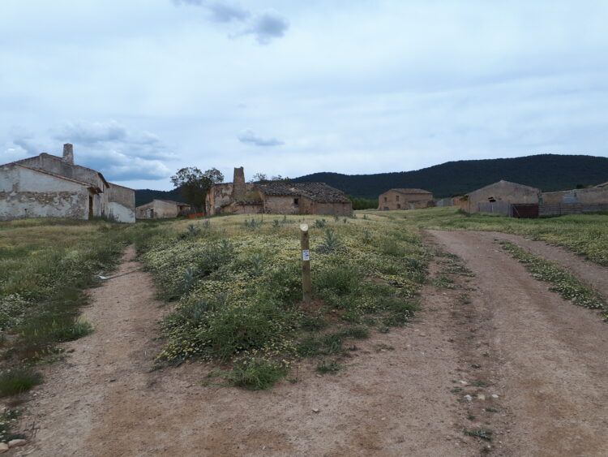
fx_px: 474
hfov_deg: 65.3
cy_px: 228
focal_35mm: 27
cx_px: 304
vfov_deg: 51.4
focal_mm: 3.6
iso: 40
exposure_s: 1/2257
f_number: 1.9
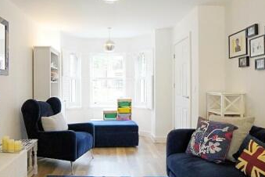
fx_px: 213
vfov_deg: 45.0
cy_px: 91
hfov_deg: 63.1
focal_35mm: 29
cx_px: 107
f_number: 4
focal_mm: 10
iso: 1250
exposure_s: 1/160
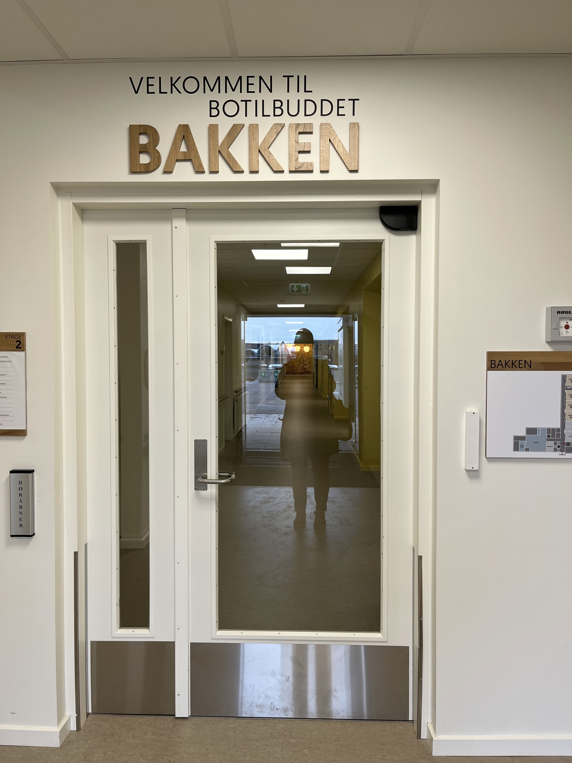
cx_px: 286
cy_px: 382
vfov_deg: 67.3
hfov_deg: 53.1
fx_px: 573
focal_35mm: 26
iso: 64
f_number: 1.6
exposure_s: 1/100
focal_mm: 5.1
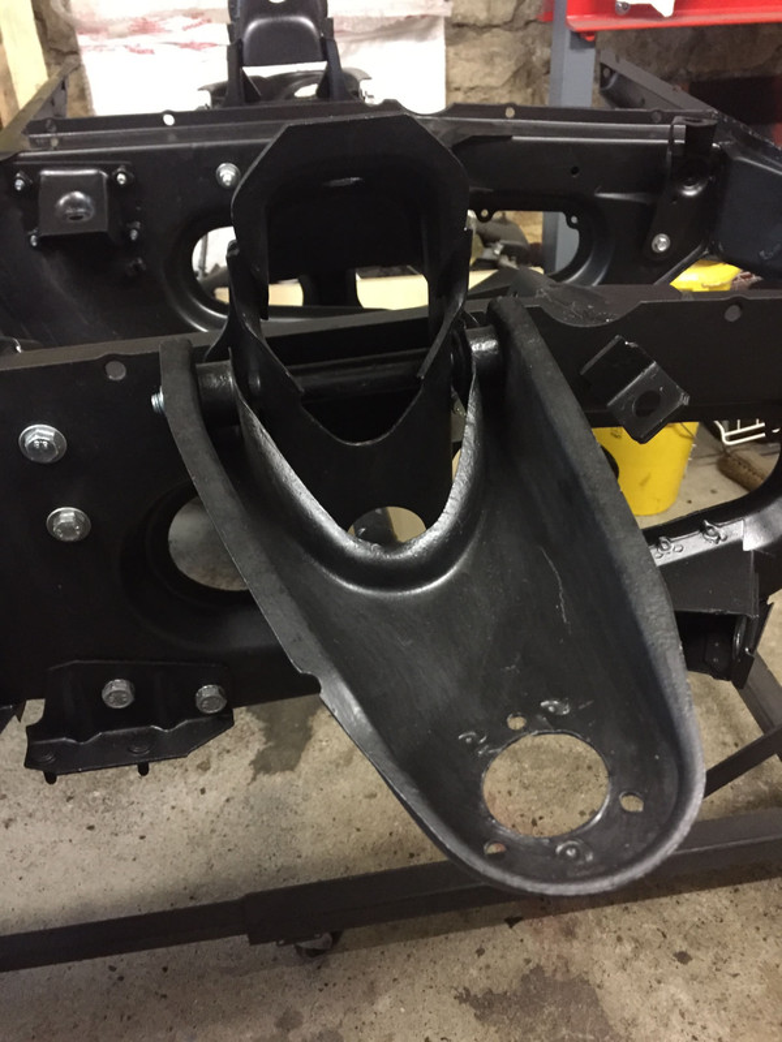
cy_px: 521
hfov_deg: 48.2
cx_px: 391
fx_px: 874
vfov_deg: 61.7
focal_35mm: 29
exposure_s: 1/17
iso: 400
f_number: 2.2
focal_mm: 4.15
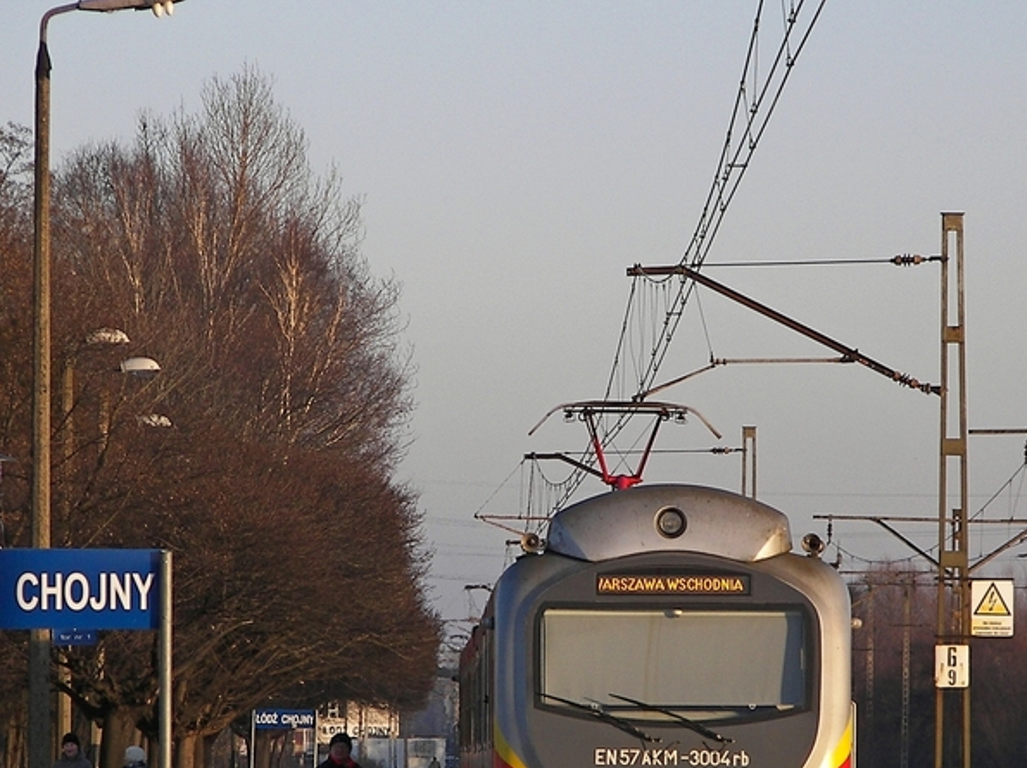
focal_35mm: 381
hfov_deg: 5.2
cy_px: 515
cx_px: 518
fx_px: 11292
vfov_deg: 3.9
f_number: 3.6
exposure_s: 1/200
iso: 50
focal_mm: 41.8
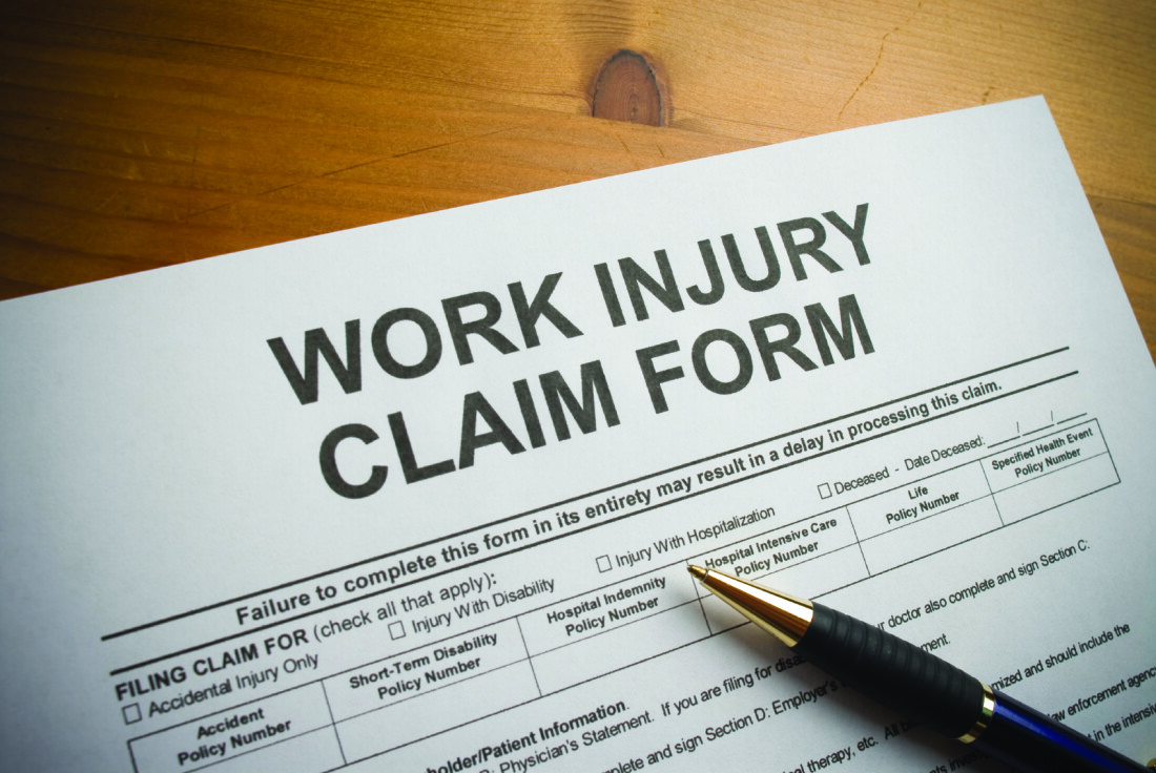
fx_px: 964
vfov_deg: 43.7
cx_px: 578
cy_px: 386
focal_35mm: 30
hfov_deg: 61.9
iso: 100
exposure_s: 1/80
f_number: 8
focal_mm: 20
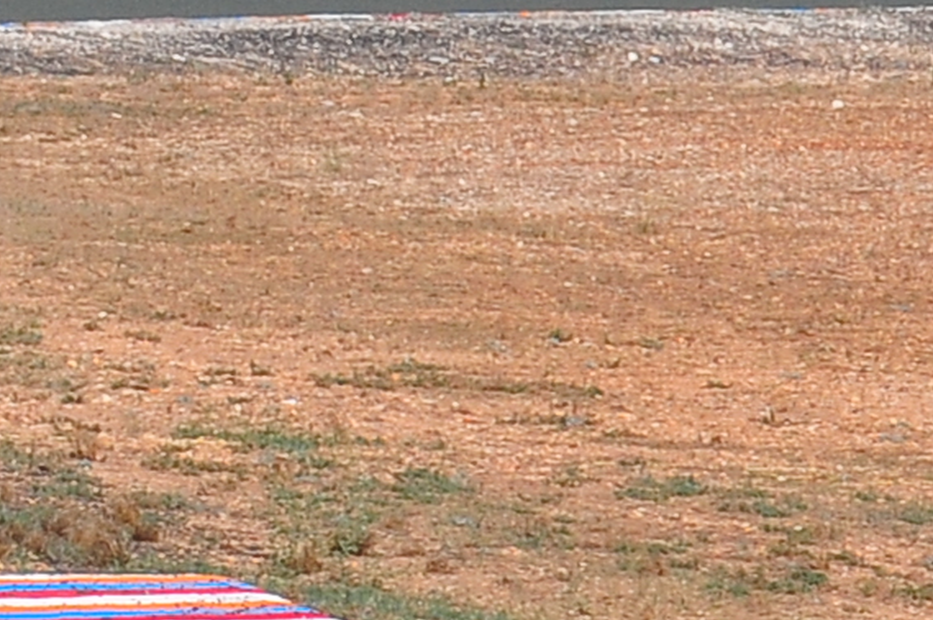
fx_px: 40612
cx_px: -812
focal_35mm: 1569
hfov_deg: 1.3
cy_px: -138
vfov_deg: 0.9
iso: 200
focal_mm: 185
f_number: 13
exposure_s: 1/250
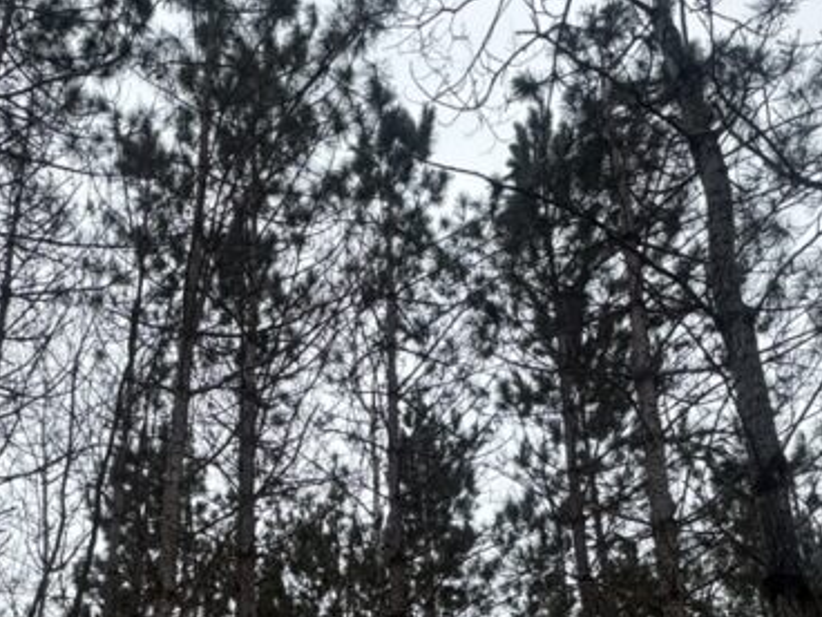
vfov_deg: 30.1
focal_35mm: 39
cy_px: 780
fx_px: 926
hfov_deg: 46.9
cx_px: 259
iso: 50
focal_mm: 2.22
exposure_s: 1/99
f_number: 2.2
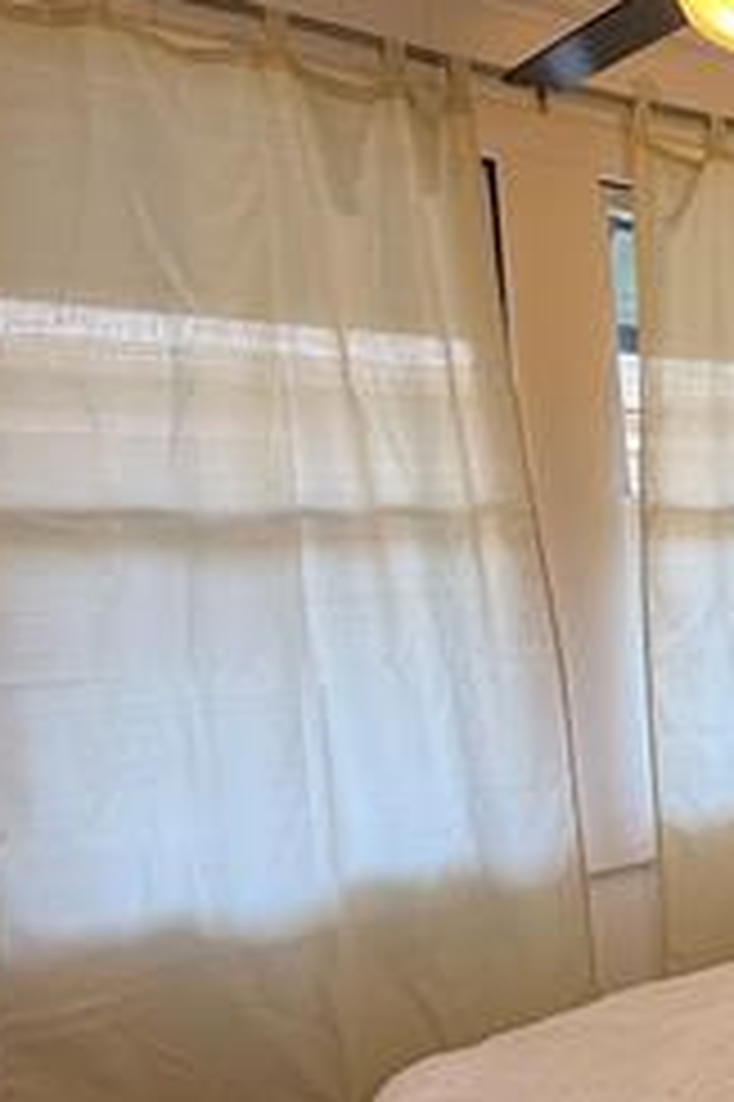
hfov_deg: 24.7
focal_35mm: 38
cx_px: 1166
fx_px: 1164
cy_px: 648
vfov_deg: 50.5
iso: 125
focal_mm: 2.22
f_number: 2.2
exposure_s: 1/120
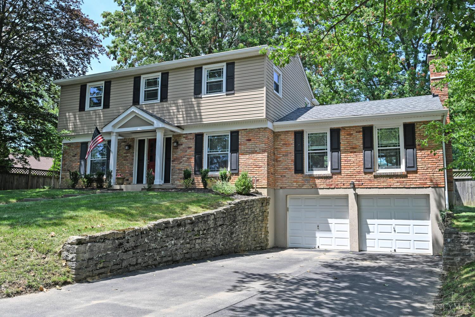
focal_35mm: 30
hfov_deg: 61.9
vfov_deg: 43.6
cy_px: 158
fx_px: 396
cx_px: 238
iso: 125
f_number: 5.6
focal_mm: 30
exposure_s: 1/250
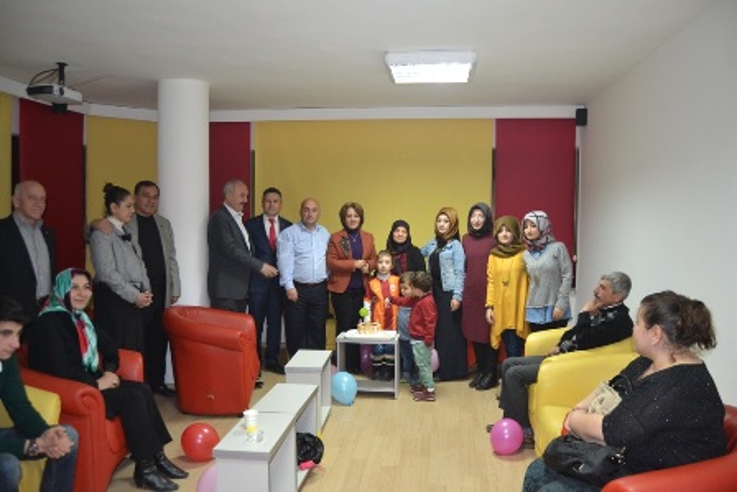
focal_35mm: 27
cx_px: 368
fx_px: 553
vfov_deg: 48.0
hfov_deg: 67.4
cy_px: 246
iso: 1250
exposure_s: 1/60
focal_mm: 18
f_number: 3.5
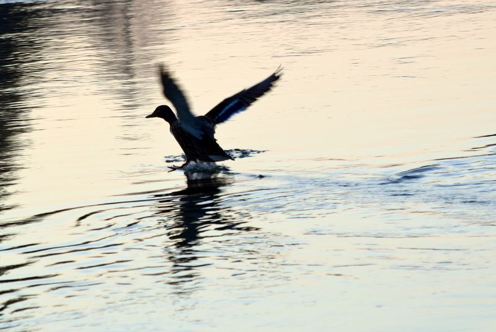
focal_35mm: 330
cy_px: 166
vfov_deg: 4.2
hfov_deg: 6.2
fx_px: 4551
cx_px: 248
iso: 400
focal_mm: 220
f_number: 10
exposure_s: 1/250
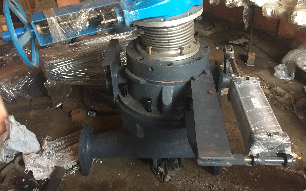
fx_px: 259
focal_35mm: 31
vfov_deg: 40.5
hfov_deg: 61.2
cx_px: 154
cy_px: 81
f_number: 2.2
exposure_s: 1/33
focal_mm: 4.15
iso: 250
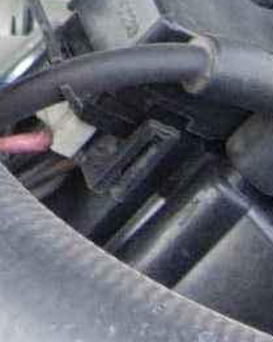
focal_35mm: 495
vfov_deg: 3.9
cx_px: -408
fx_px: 4996
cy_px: -375
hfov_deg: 3.1
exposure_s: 1/78.3
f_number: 3.2
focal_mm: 10.6
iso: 64
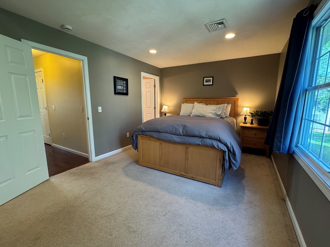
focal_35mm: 15
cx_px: 175
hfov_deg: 98.1
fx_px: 143
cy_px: 124
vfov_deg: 81.7
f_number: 2.2
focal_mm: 2.22
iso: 320
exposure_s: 1/68
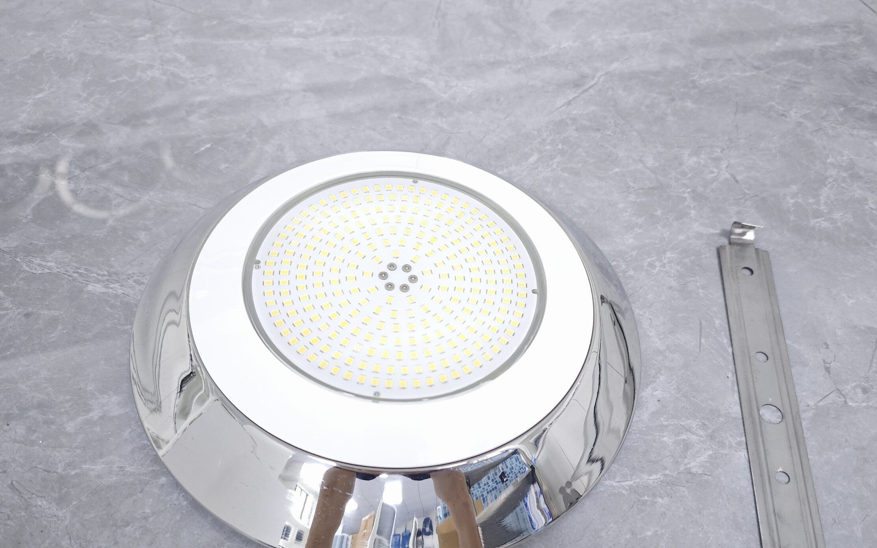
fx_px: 669
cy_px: 373
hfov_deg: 66.4
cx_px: 457
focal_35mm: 28
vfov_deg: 43.8
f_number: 1.6
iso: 1600
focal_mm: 6.55
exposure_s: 1/320
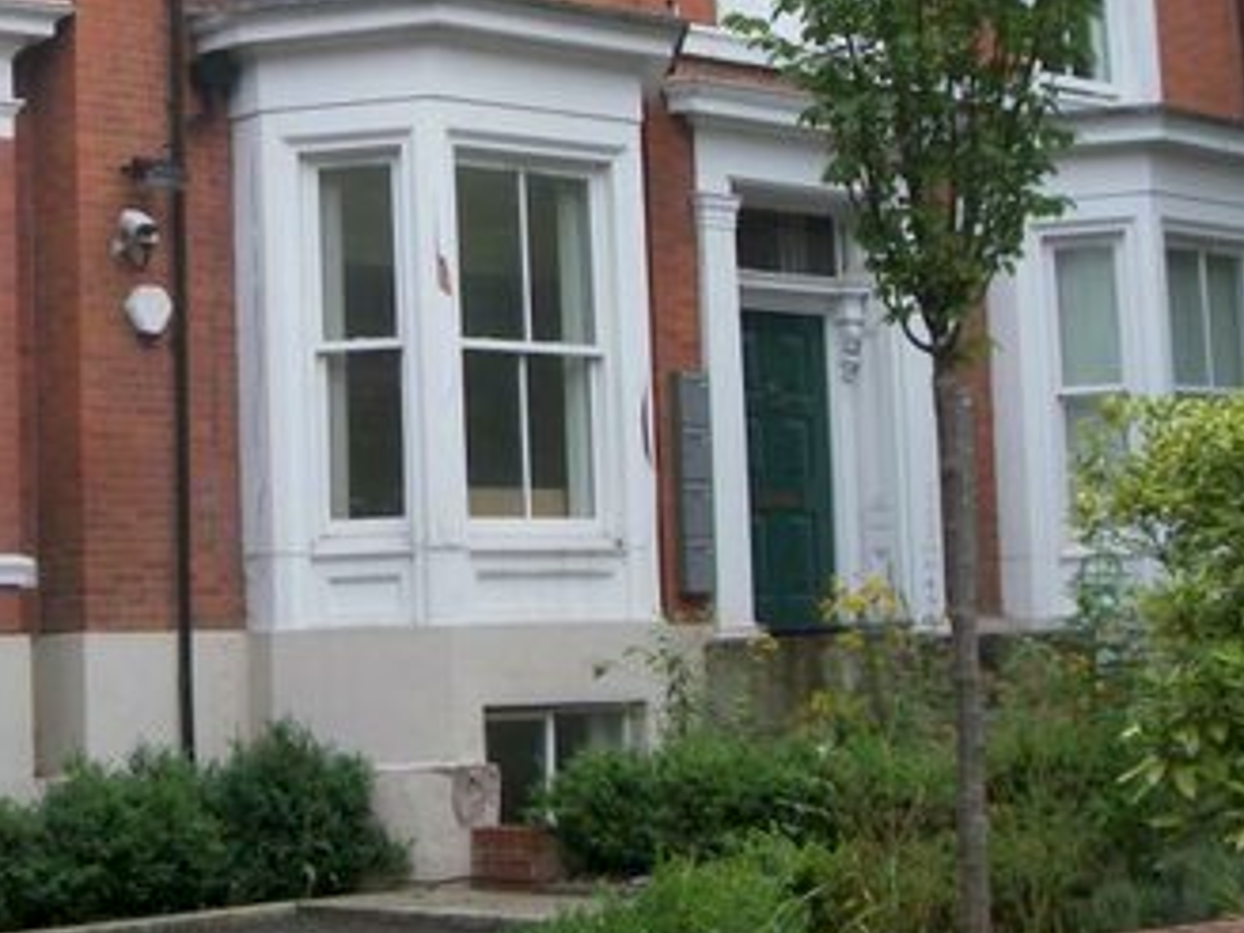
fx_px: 2911
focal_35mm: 81
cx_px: 220
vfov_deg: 18.1
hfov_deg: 23.7
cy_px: 199
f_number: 2.7
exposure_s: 1/400
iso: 64
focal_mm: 6.2
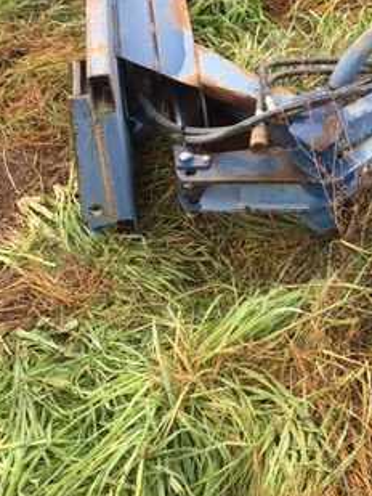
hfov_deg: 24.1
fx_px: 859
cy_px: 100
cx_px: 297
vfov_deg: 31.4
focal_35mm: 60
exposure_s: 1/151
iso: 25
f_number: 2.2
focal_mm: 4.15
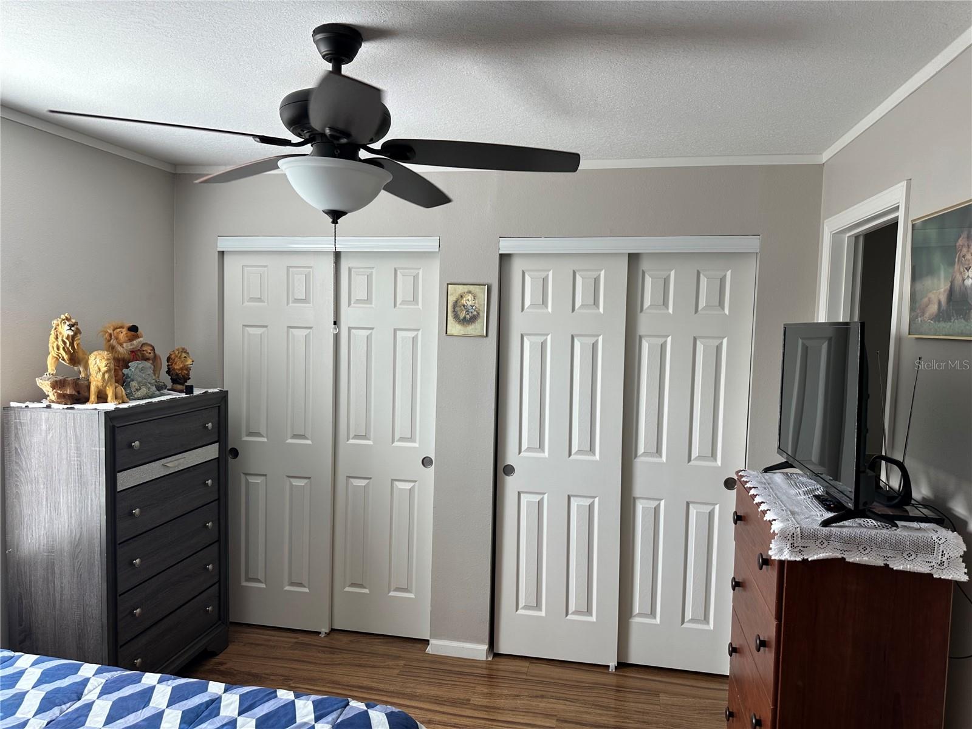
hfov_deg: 71.6
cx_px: 486
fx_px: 674
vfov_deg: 56.8
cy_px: 364
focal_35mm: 24
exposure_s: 1/120
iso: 64
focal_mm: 6.86
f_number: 1.78
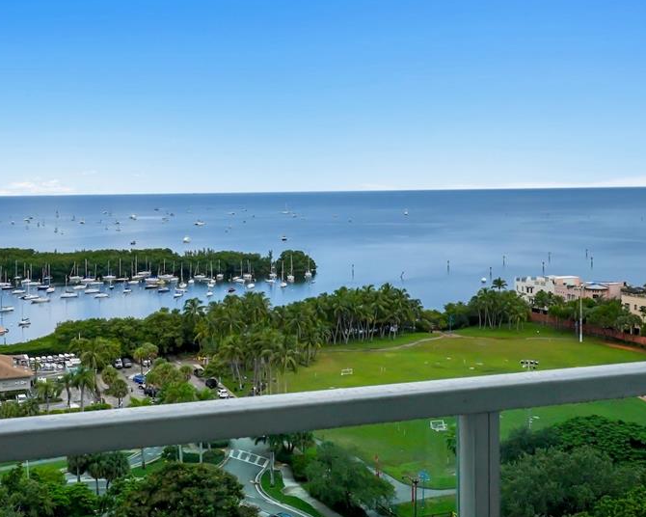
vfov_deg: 34.8
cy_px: 218
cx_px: 255
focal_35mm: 43
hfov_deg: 42.7
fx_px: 822
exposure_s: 1/3200
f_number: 9
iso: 640
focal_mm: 20
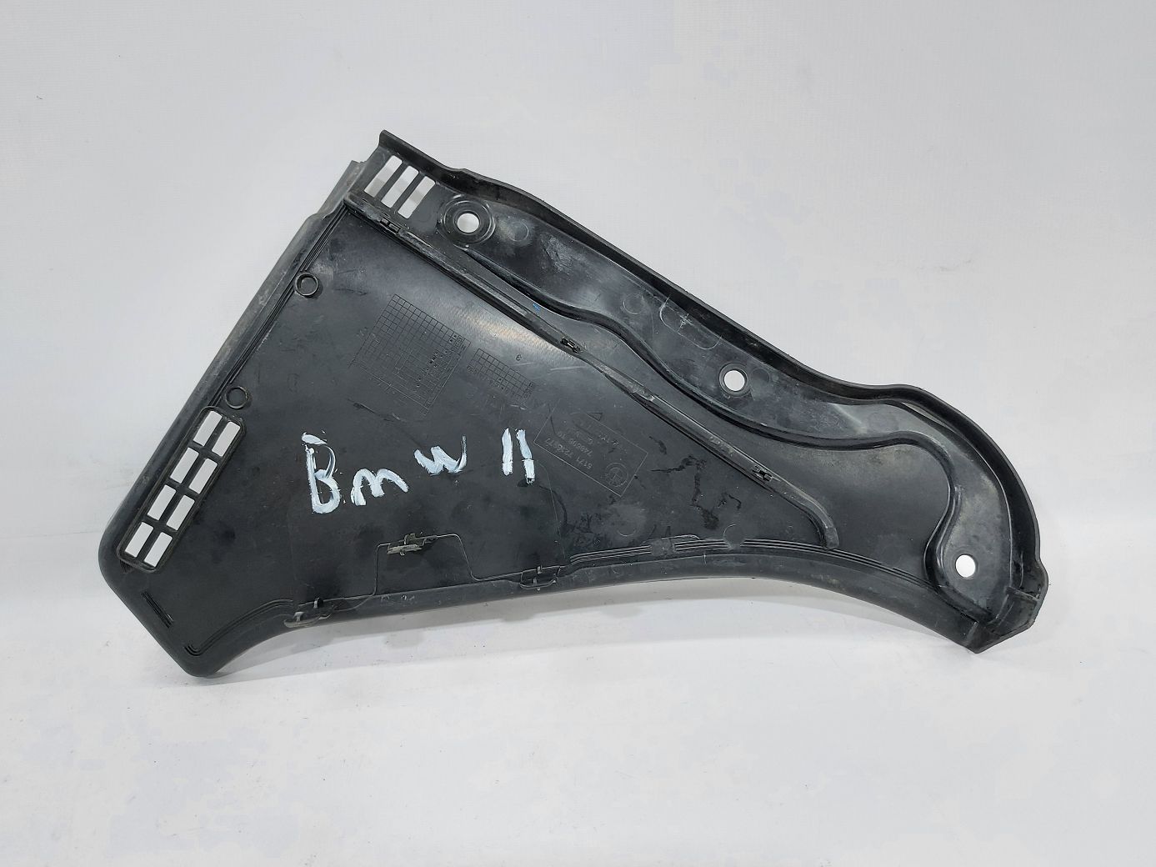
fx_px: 801
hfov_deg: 71.6
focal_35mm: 24
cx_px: 578
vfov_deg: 56.8
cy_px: 434
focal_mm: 5.23
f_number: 1.8
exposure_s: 1/50
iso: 100
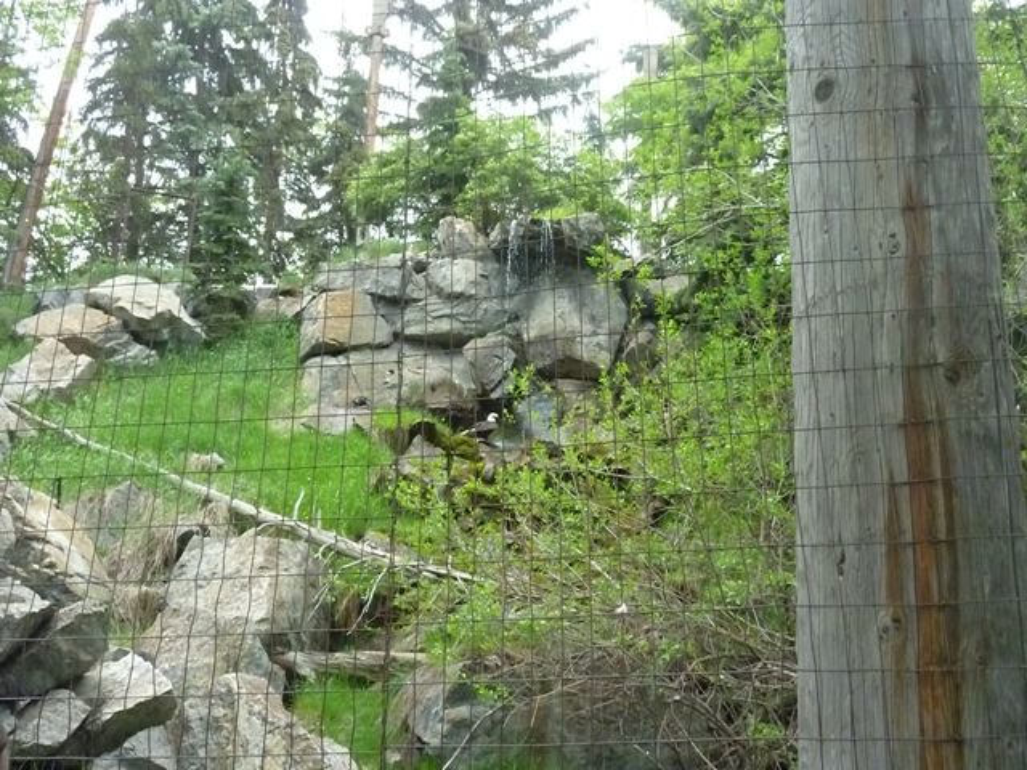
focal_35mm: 33
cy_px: 385
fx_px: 979
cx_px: 514
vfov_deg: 42.9
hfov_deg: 55.4
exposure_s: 1/1000
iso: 1600
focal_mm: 5.9
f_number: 3.7
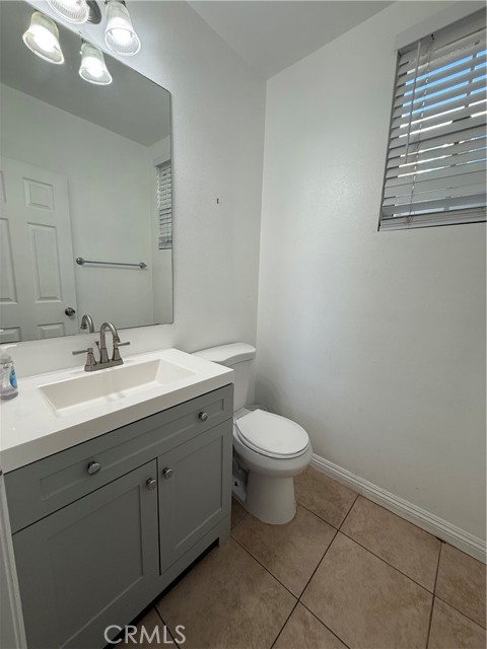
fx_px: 263
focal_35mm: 14
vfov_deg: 102.1
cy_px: 324
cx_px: 244
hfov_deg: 85.7
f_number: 2.2
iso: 80
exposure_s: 1/120
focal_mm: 2.22
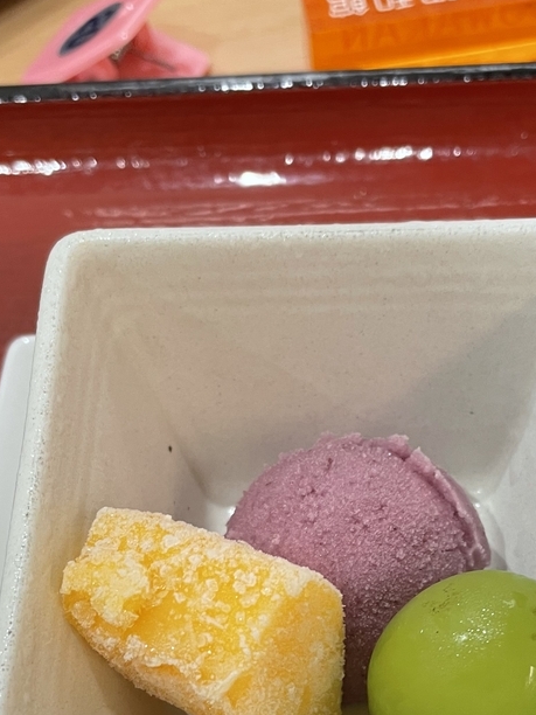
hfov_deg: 28.5
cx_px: 319
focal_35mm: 51
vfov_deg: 36.0
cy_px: 589
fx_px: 1053
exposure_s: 1/50
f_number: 1.6
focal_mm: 4.2
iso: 80
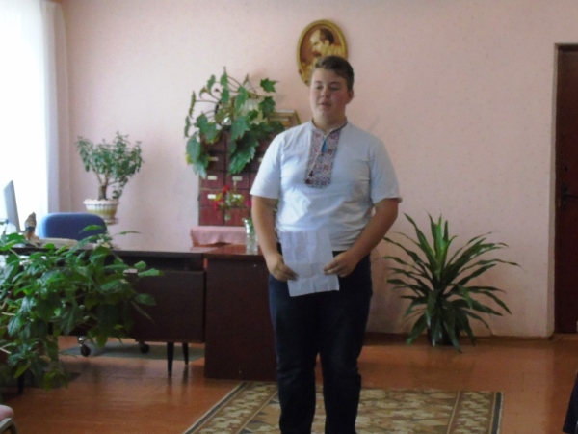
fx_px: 1035
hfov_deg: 31.2
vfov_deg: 23.7
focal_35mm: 62
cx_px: 289
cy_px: 217
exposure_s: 1/20
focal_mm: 11
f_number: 4.5
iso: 400
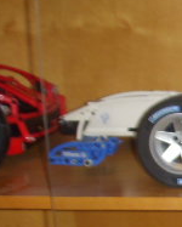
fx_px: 854
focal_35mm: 127
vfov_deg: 15.0
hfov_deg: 10.9
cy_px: 205
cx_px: 381
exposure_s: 1/30
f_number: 3.3
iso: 100
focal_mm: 6.3
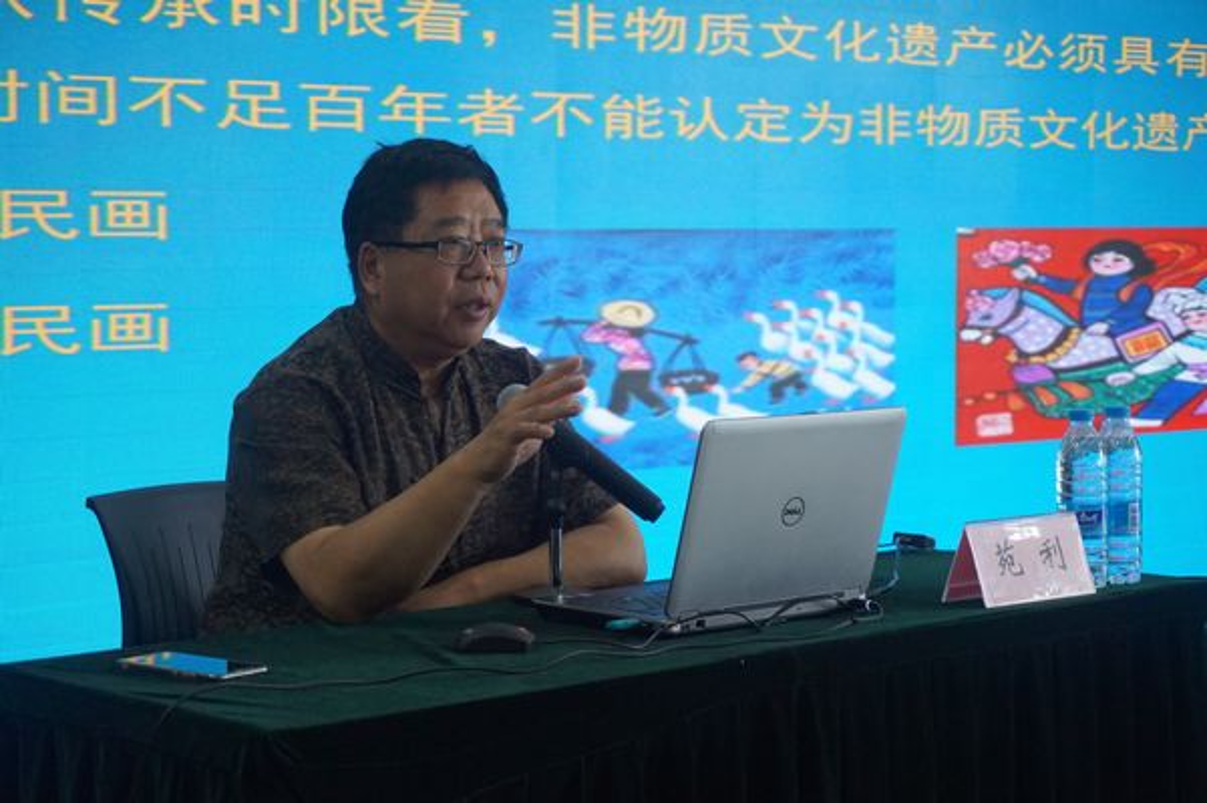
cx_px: 604
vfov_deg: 18.5
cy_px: 402
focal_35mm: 74
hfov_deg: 27.5
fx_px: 2462
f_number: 5.6
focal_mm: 49
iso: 1600
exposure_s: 1/160
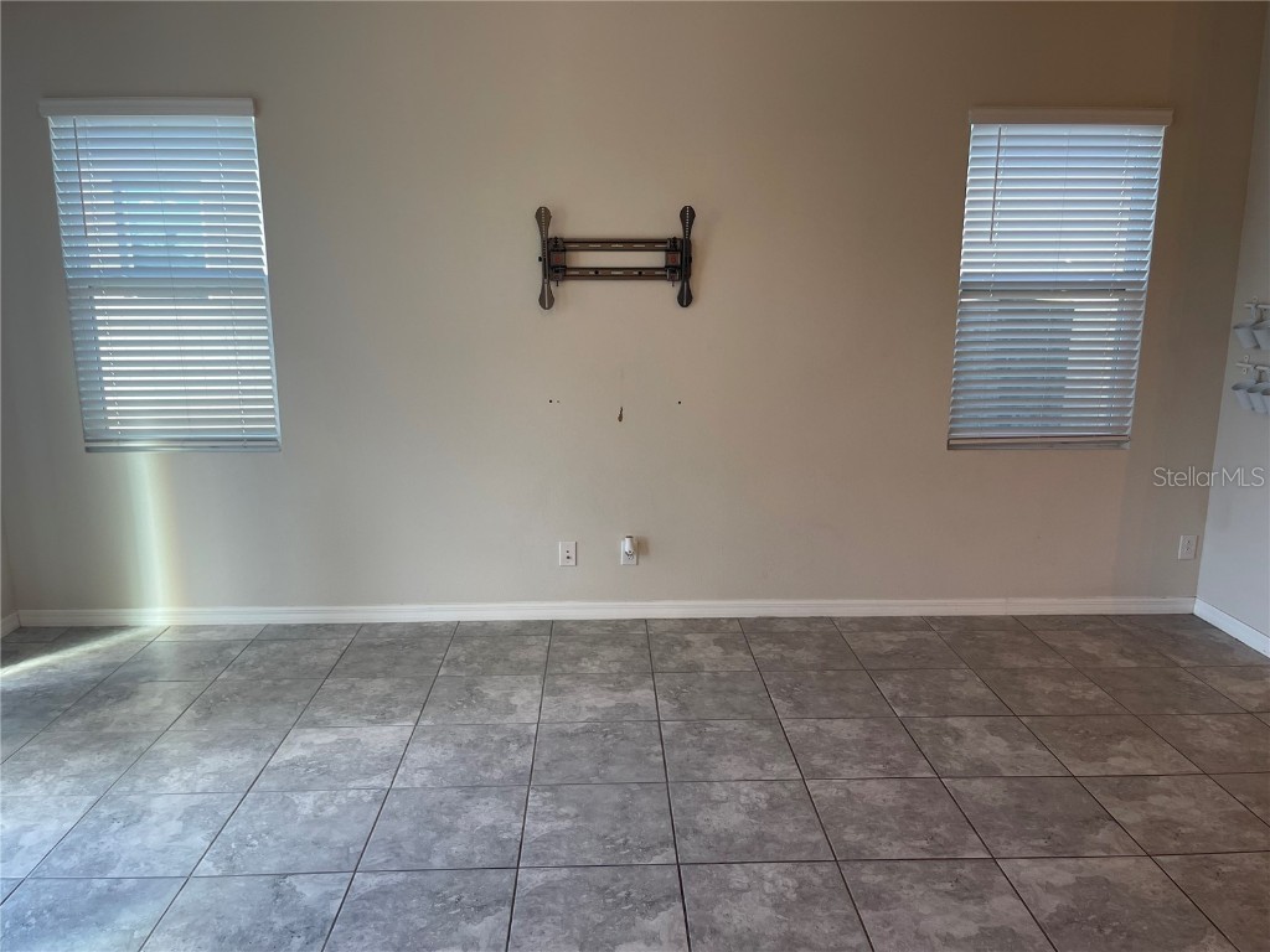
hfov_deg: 69.4
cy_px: 476
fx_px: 917
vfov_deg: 54.9
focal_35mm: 25
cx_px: 635
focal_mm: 5.1
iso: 64
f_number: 1.6
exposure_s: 1/120
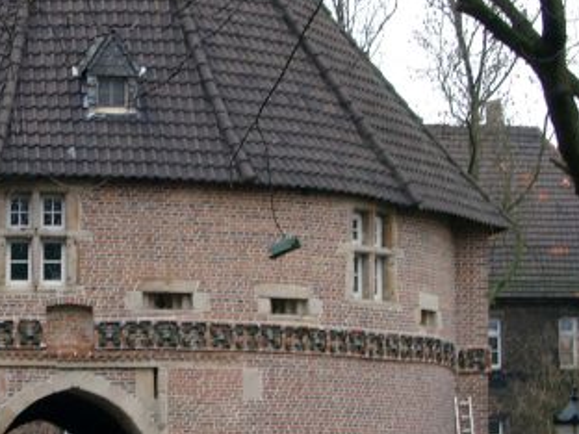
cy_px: 165
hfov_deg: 13.4
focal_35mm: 146
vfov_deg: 10.2
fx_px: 2442
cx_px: 95
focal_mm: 11.76
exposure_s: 1/18.8
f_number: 5.6
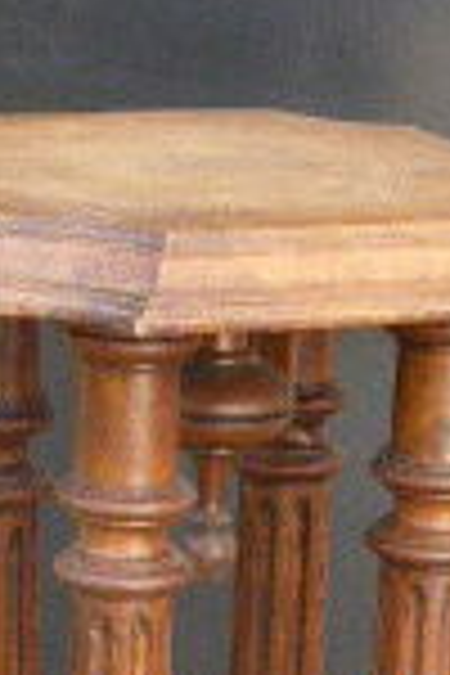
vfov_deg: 10.9
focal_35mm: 177
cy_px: 1210
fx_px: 3318
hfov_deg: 7.7
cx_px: 342
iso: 400
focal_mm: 6.9
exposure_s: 1/250
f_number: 3.9
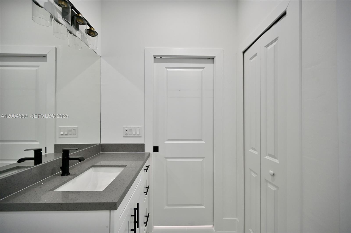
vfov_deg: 81.1
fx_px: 136
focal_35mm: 14
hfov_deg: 104.3
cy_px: 116
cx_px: 176
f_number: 4
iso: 640
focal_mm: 14
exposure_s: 1/125
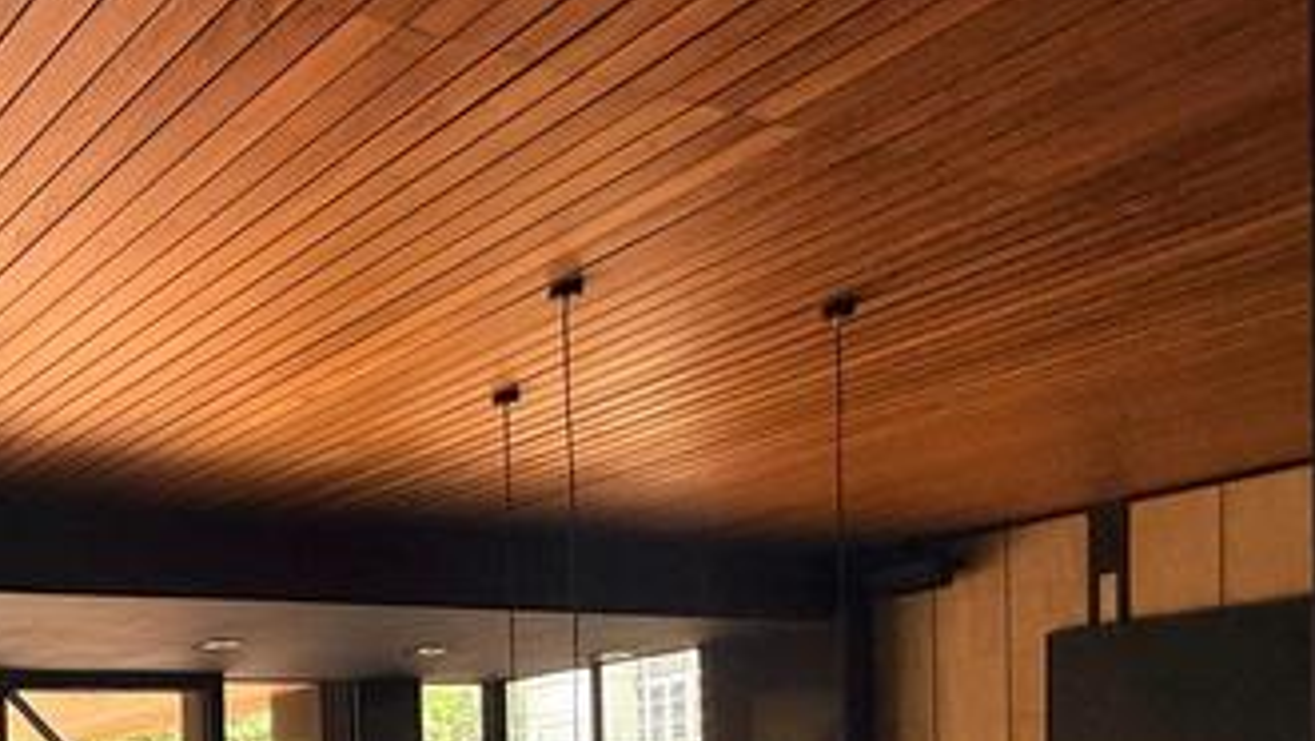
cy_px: 908
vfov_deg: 27.8
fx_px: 1291
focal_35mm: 37
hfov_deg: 41.8
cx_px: -159
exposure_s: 1/157
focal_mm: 2.22
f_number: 2.2
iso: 50
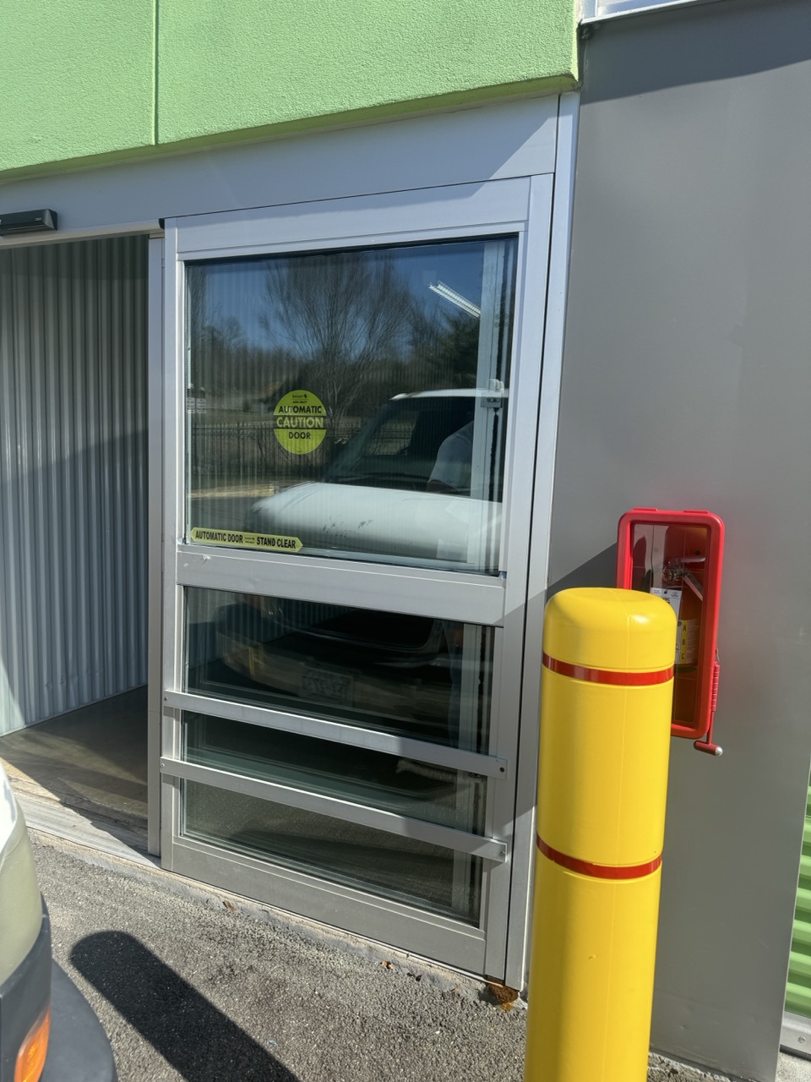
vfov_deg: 71.6
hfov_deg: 56.8
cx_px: 406
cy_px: 541
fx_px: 750
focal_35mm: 24
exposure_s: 1/3413
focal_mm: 6.86
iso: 80
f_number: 1.78
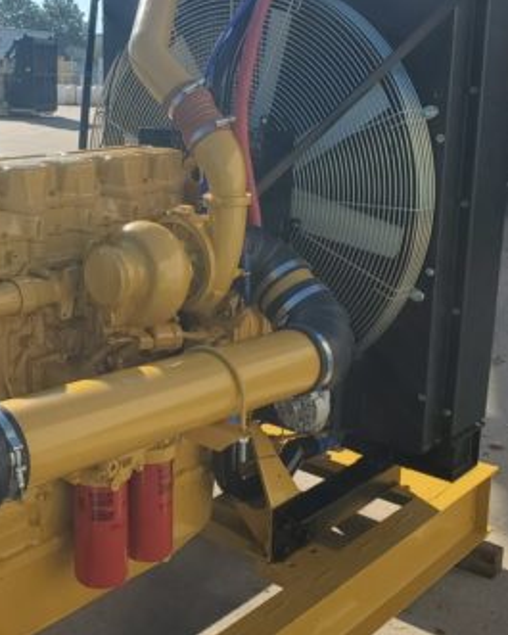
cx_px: 115
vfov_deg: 40.2
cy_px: 272
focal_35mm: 46
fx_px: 864
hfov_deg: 32.0
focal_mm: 4.3
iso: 50
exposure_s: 1/1894
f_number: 2.4
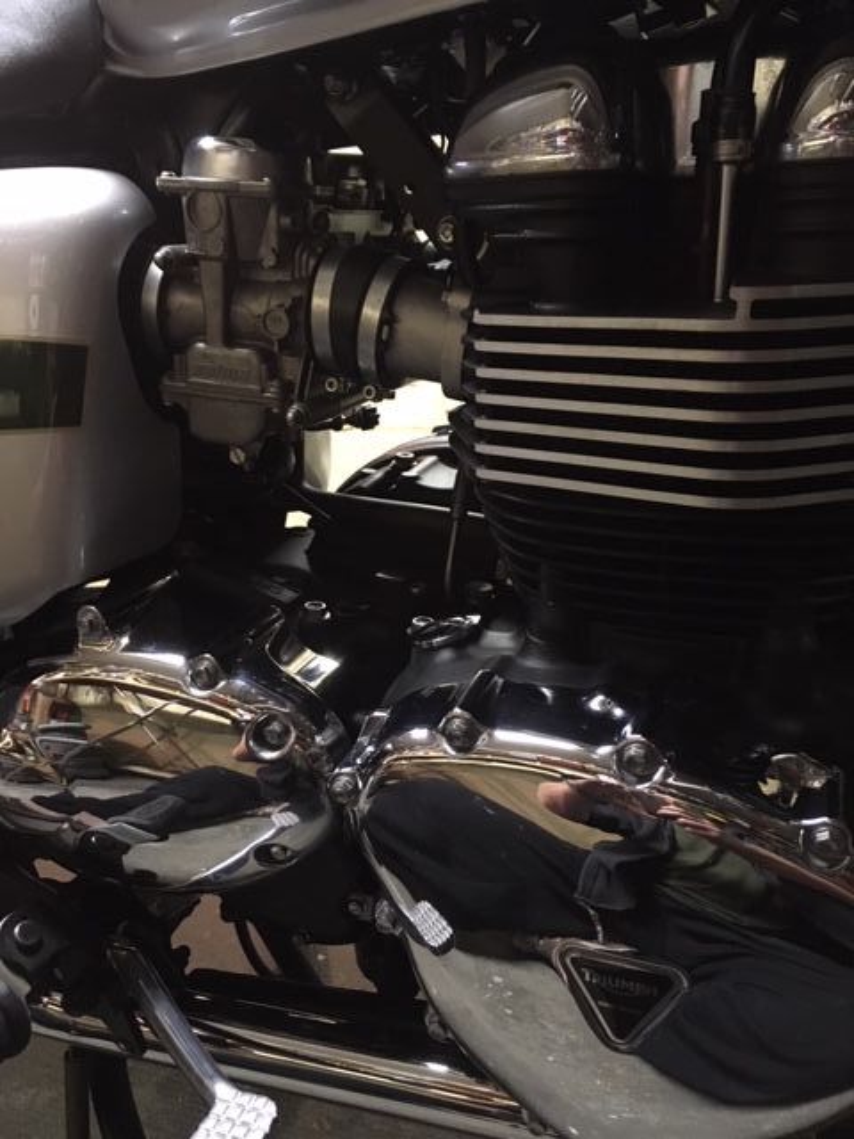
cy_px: 570
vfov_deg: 61.7
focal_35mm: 29
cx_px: 427
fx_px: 954
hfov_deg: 48.2
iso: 400
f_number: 2.2
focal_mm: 4.15
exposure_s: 1/17
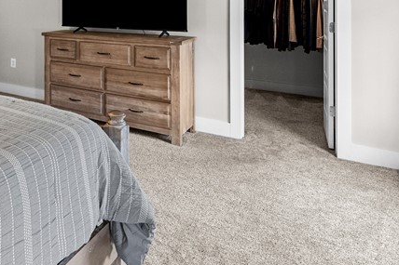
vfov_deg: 36.5
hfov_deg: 50.7
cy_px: 9
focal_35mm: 33
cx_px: 39
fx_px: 366
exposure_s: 1/4
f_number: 9
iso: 1250
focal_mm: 13
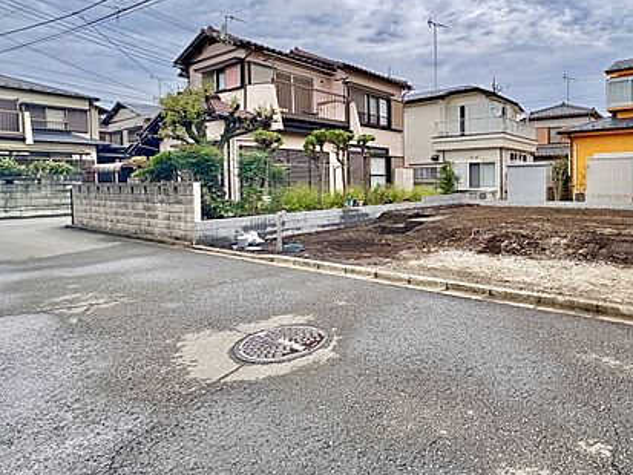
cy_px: 194
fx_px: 384
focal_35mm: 21
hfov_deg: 75.0
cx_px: 449
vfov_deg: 63.0
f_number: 2.2
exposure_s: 1/544
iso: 50
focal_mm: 2.22
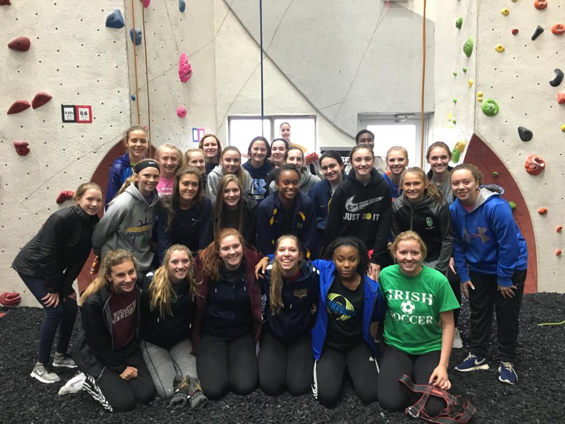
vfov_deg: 48.2
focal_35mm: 29
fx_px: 473
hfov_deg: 61.7
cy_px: 212
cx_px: 282
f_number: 2.2
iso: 200
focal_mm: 4.15
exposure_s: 1/15
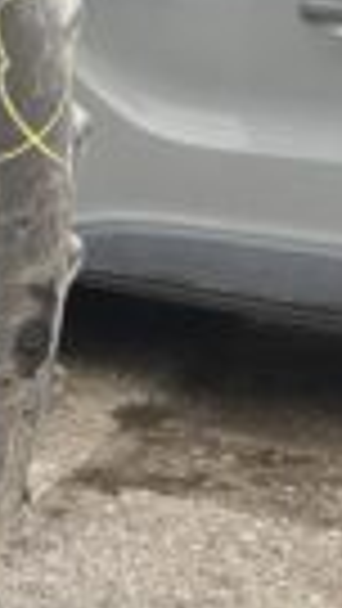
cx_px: -324
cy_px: 381
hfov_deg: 12.1
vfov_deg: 23.6
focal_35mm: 90
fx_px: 1450
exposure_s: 1/50
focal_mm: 4.25
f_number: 1.8
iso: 160
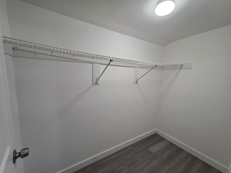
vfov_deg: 89.9
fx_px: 87
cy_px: 86
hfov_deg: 106.2
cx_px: 116
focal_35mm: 13
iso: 250
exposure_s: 1/120
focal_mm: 2.2
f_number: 1.9
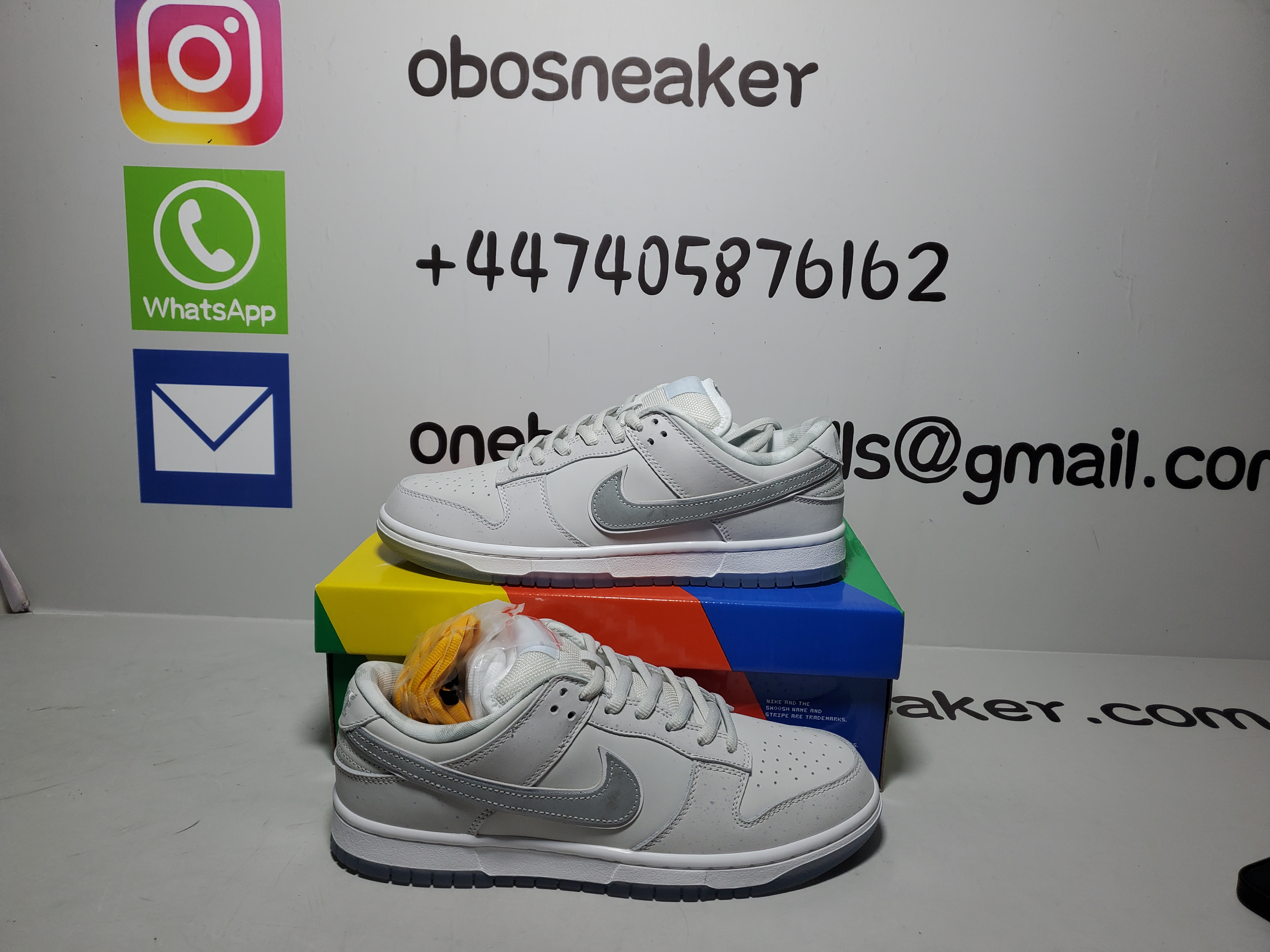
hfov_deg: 67.3
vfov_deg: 53.1
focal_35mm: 26
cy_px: 476
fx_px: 954
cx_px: 635
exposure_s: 1/754
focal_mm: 4.3
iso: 50
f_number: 1.5
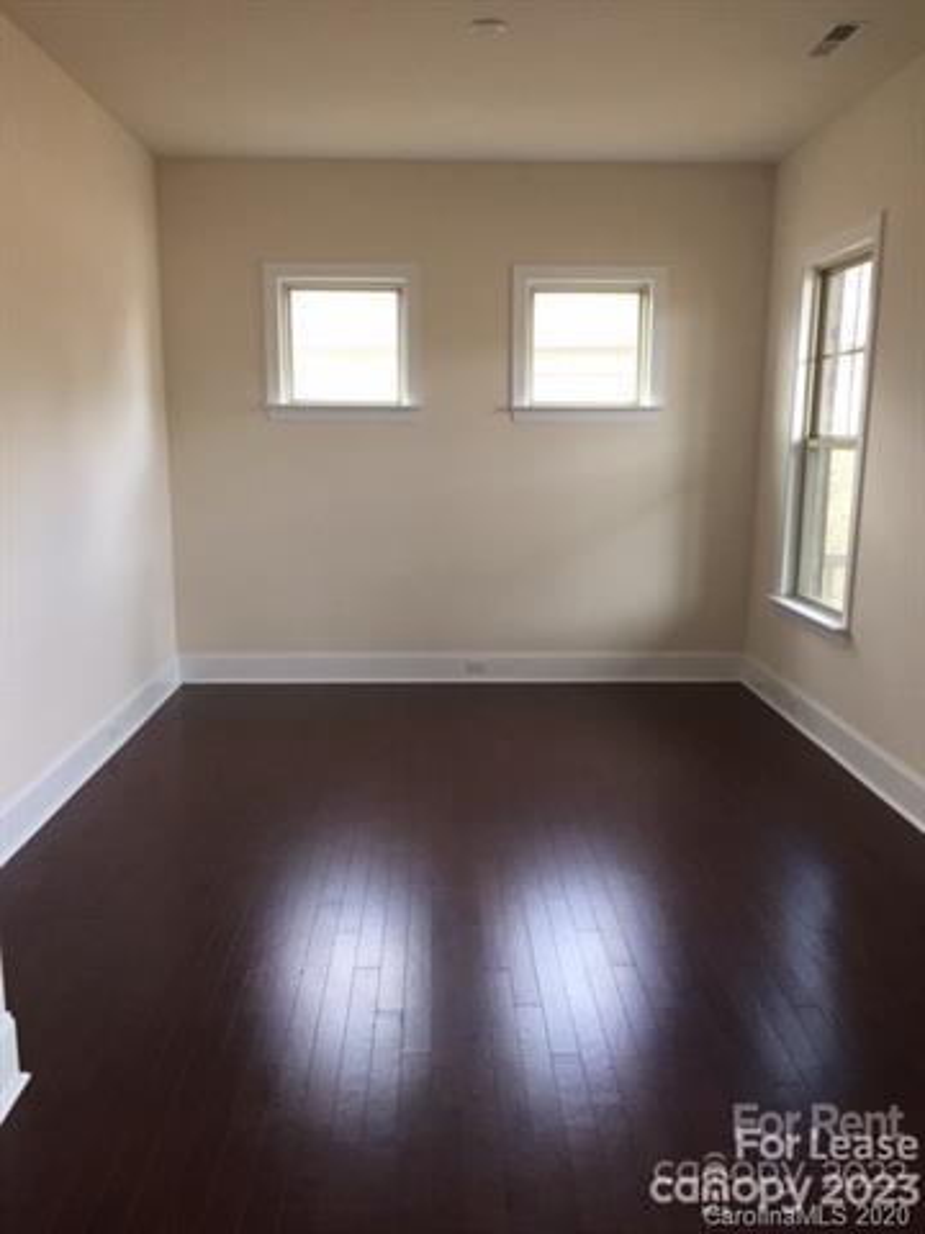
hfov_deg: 48.2
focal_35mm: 29
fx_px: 1033
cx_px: 462
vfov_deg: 61.7
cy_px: 617
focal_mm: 4.15
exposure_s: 1/30
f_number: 2.2
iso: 50
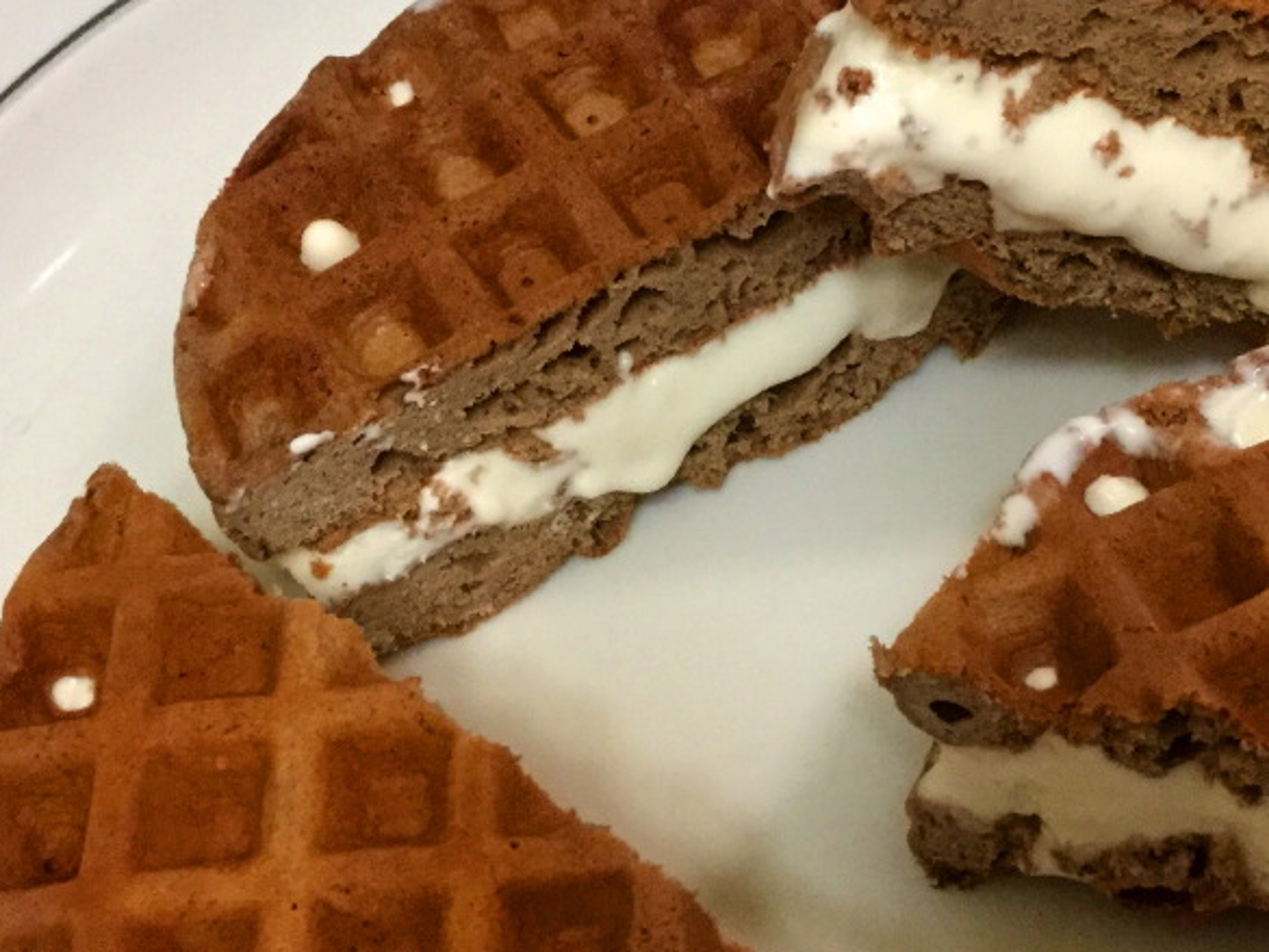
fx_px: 2310
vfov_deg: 23.3
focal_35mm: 63
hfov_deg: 30.4
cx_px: 875
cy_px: 541
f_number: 2.4
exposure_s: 1/24
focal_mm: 3.3
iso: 250
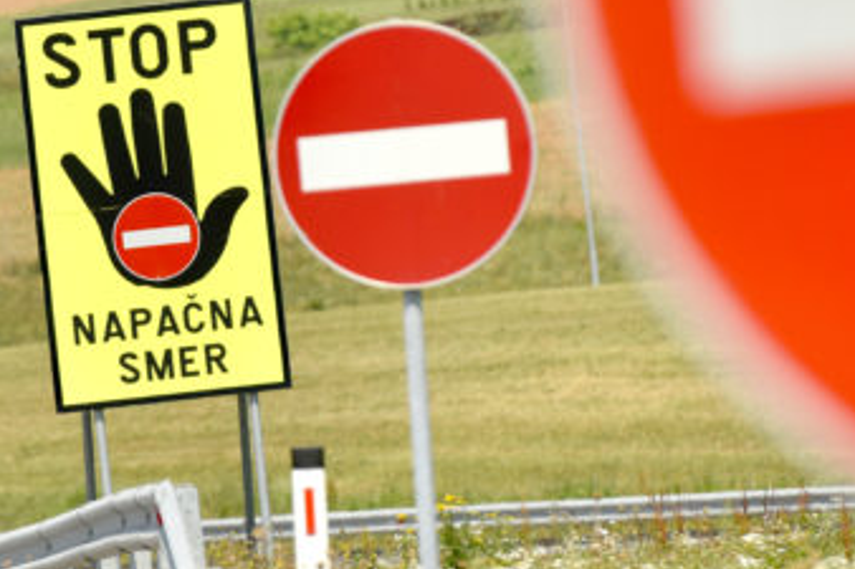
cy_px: 272
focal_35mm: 455
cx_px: 177
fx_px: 10800
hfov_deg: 4.5
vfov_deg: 3.0
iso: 125
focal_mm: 200
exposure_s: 1/2500
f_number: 4.5
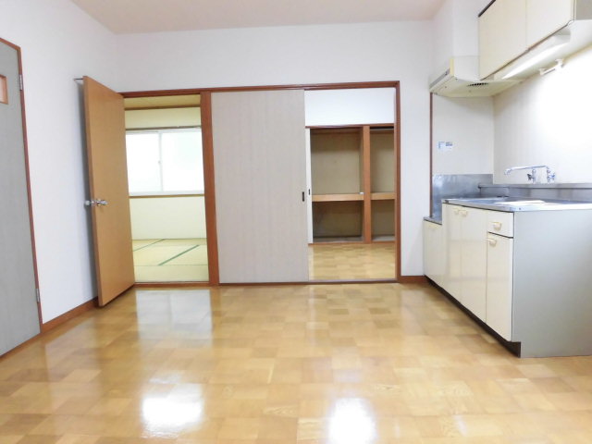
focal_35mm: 24
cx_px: 296
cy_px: 222
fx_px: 410
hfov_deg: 71.6
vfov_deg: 56.8
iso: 400
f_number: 3.1
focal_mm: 4.3
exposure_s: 1/25
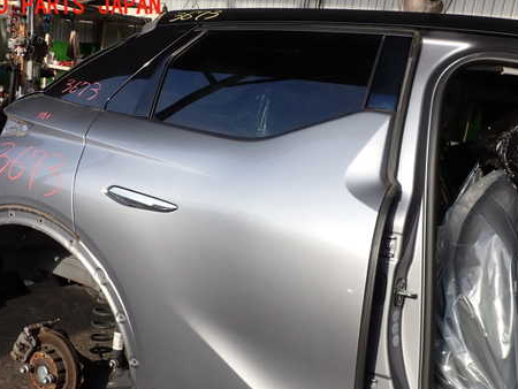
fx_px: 599
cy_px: 251
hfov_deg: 46.6
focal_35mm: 40
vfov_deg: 35.7
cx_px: 297
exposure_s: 1/500
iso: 100
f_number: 3.2
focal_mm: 5.4
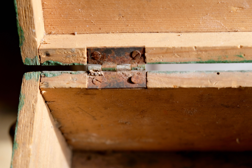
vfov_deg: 20.3
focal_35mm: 67
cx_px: 126
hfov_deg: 30.1
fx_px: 469
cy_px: 84
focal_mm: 44.4
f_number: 4
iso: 400
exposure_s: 1/300
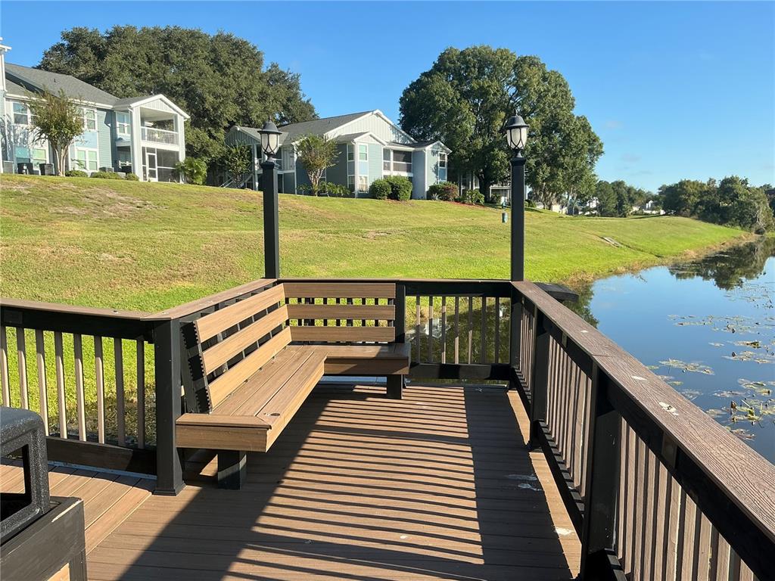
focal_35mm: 28
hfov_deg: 63.4
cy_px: 290
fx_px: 627
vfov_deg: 49.7
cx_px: 388
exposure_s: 1/1035
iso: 25
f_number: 1.8
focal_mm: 3
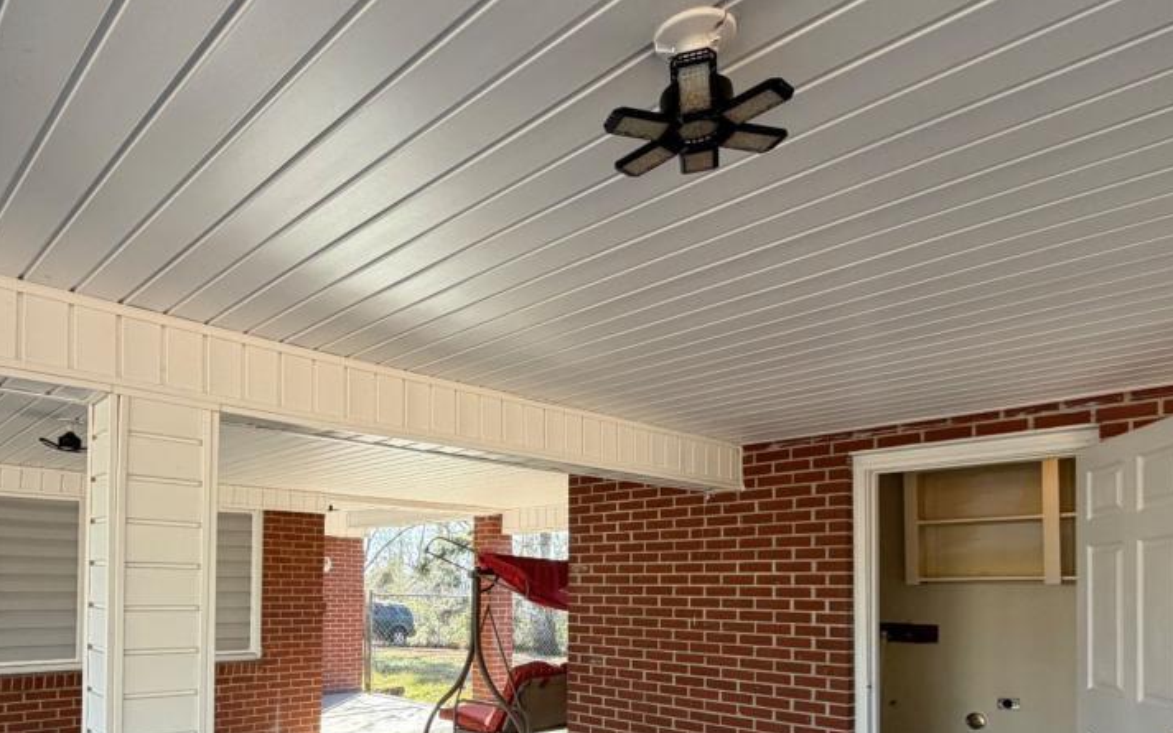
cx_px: 479
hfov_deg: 71.9
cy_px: 570
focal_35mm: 25
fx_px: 799
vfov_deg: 47.0
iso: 50
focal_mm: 2.22
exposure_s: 1/137
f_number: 2.2
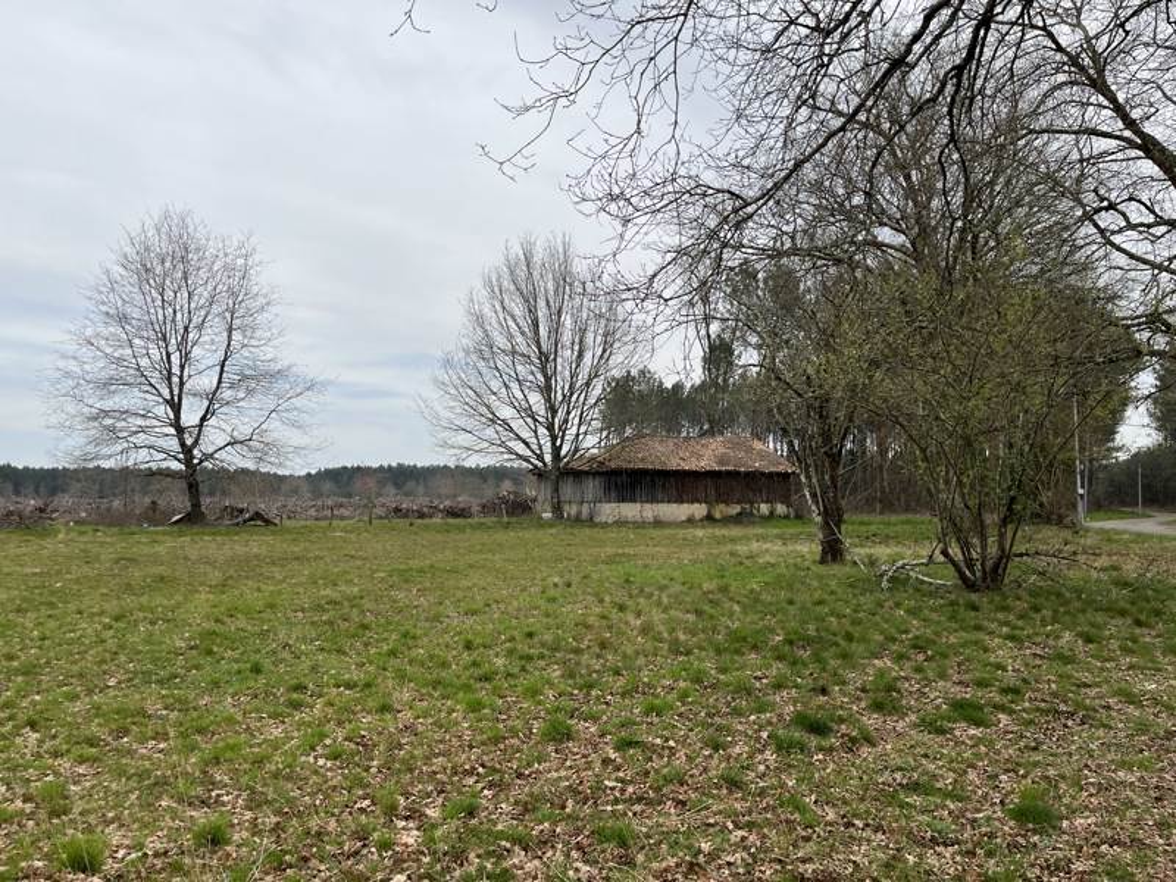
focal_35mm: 26
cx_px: 588
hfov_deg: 67.3
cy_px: 441
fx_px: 883
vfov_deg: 53.1
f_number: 1.6
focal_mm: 5.1
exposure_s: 1/2309
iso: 50
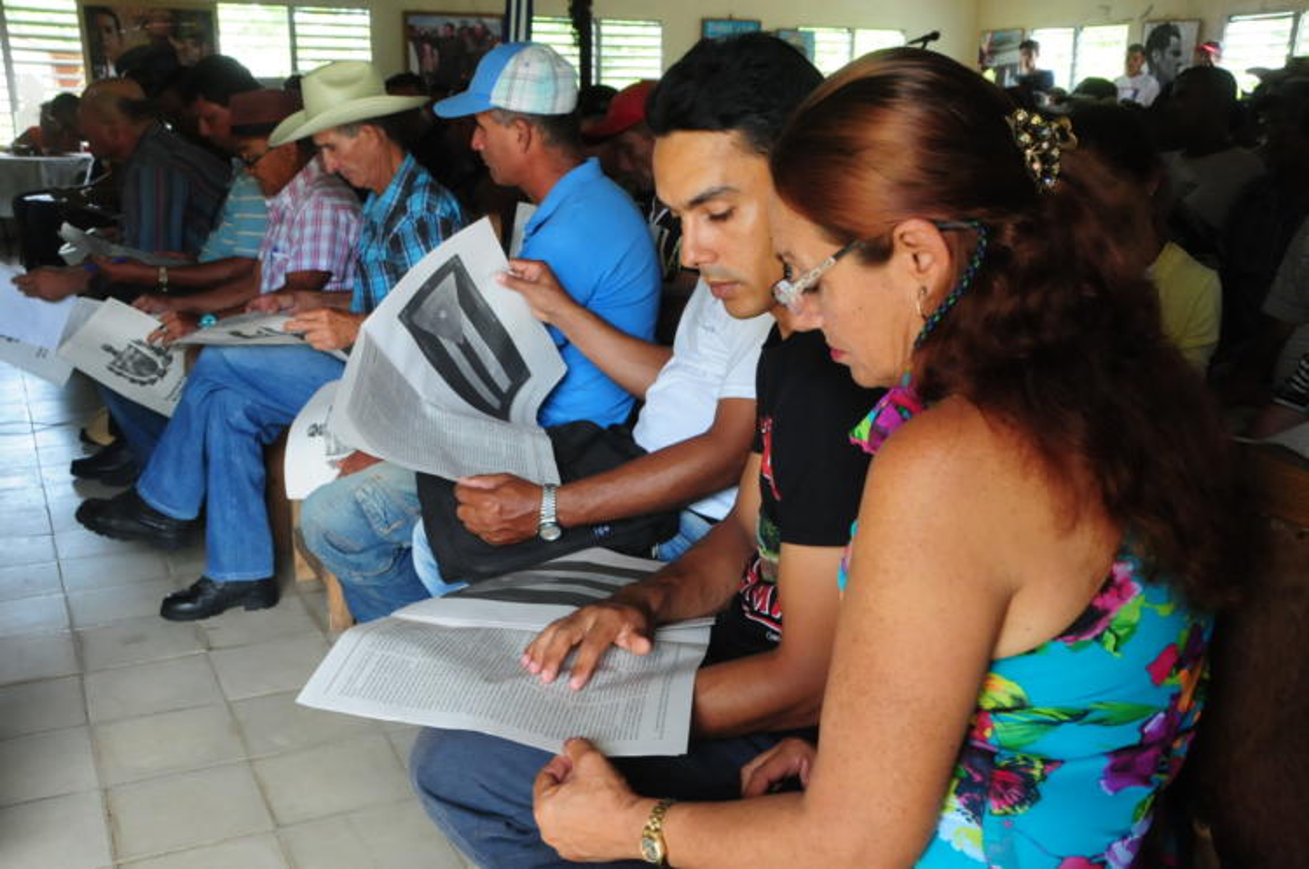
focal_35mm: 36
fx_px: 1307
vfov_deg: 36.8
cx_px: 654
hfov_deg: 53.2
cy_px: 434
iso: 1250
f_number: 8
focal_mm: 24
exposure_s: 1/50
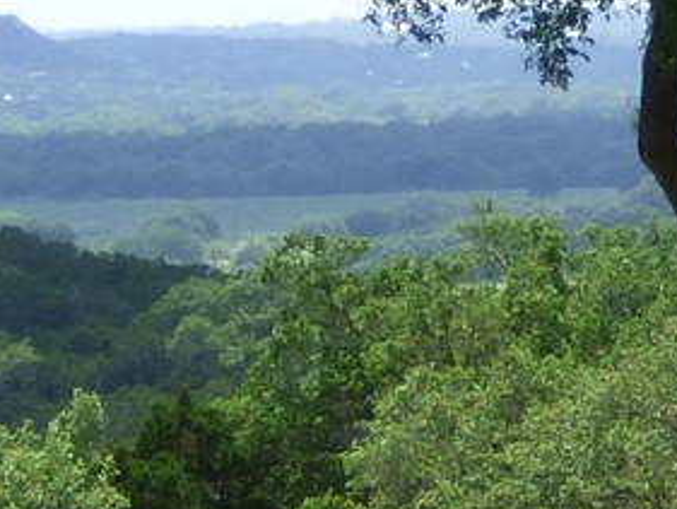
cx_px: 229
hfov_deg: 3.9
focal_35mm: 503
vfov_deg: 3.0
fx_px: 9842
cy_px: 229
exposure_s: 1/500
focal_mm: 11.76
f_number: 4.2
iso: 100
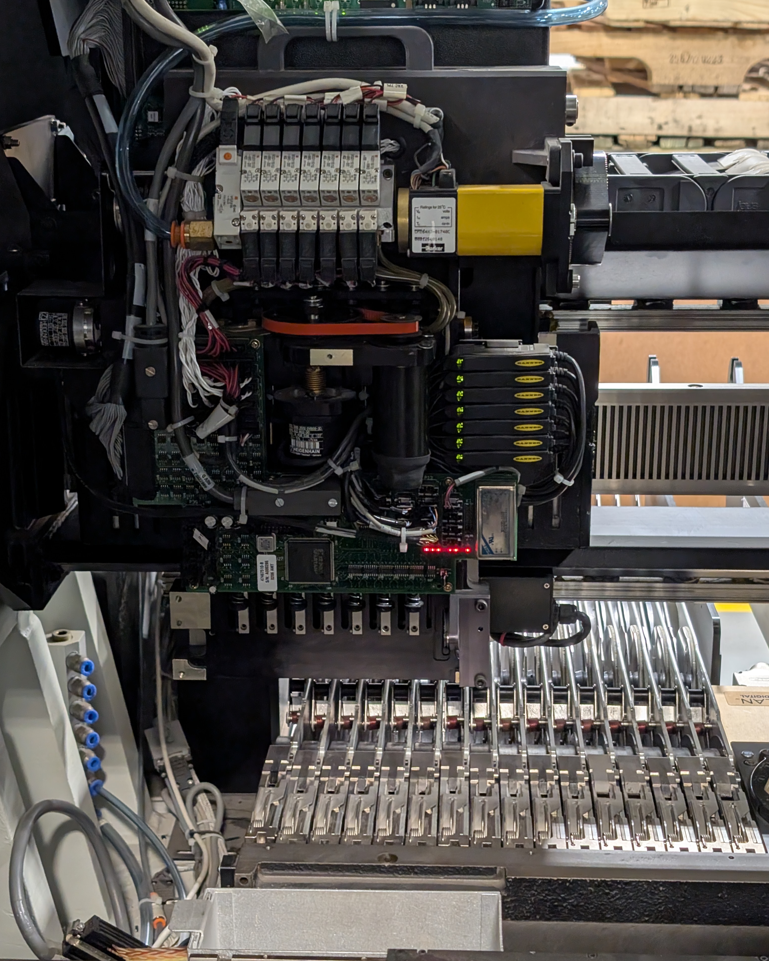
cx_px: 384
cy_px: 495
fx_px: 1451
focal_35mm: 51
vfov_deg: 36.7
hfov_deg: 29.7
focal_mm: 6.9
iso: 185
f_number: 1.68
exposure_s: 1/56
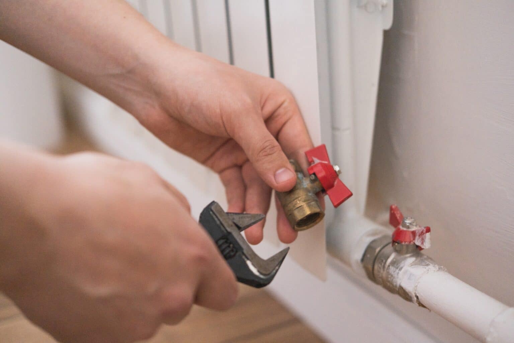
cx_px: 257
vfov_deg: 25.5
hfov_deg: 37.5
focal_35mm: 53
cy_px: 172
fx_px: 757
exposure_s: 1/320
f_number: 2
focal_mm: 35
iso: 400
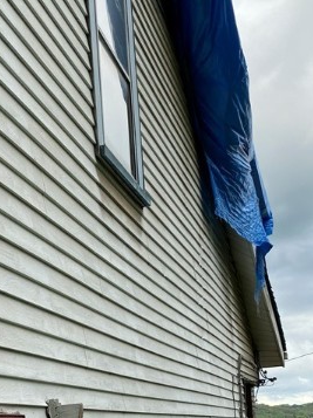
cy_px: 384
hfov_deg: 25.2
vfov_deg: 32.5
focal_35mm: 56
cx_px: 26
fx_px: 676
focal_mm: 4.25
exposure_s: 1/767
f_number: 1.8
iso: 32
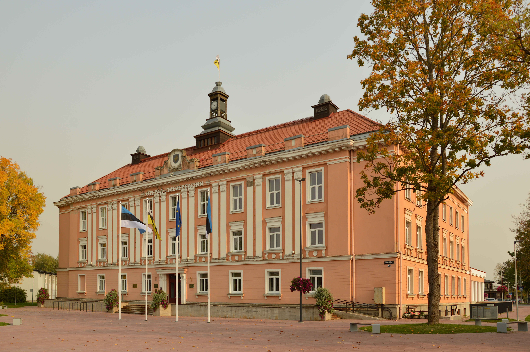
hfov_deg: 67.4
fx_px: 397
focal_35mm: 27
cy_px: 176
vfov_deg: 47.8
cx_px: 265
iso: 200
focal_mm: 18
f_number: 9
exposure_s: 1/320
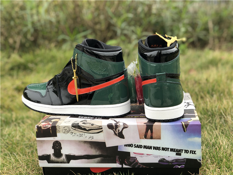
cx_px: 116
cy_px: 88
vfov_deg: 28.0
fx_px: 350
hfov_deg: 36.8
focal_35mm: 52
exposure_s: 1/101
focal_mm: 6
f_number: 2.4
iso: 16
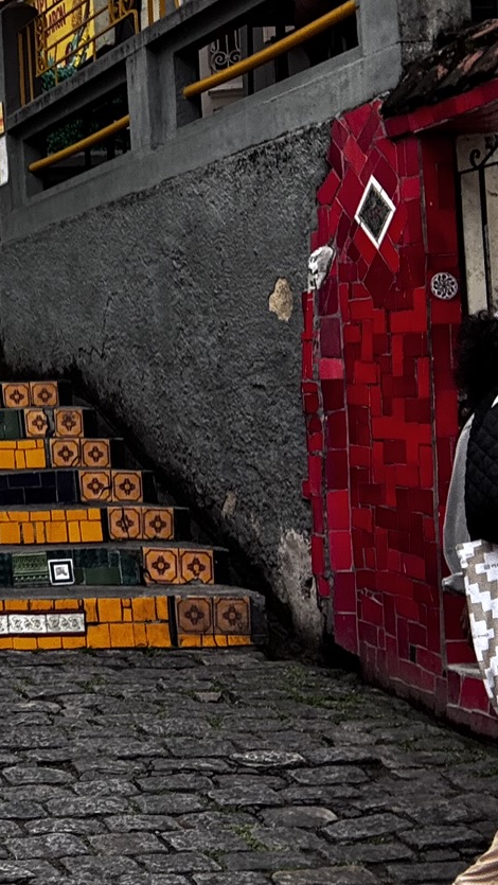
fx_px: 1408
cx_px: -323
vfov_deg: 34.8
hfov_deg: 17.3
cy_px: 355
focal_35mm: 60
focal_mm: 2.69
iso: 20
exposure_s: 1/151
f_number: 1.9
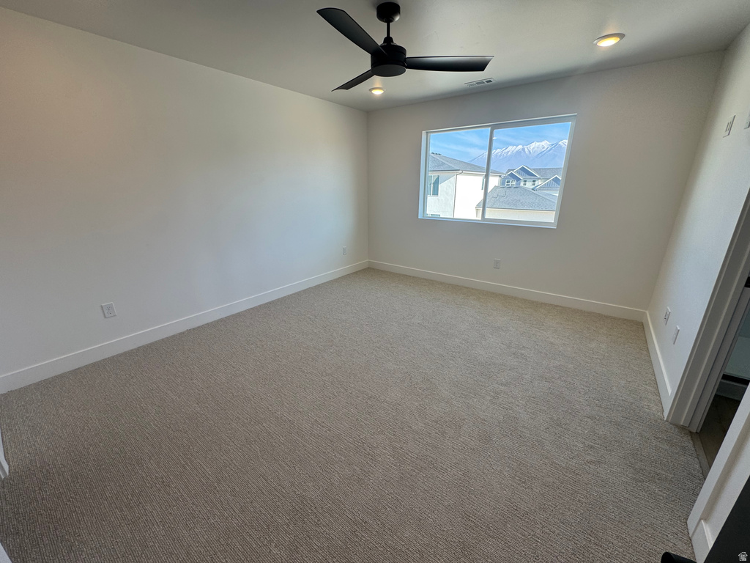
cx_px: 375
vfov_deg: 85.7
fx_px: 303
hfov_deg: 102.1
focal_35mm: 14
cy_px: 282
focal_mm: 2.22
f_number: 2.2
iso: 40
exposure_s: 1/132
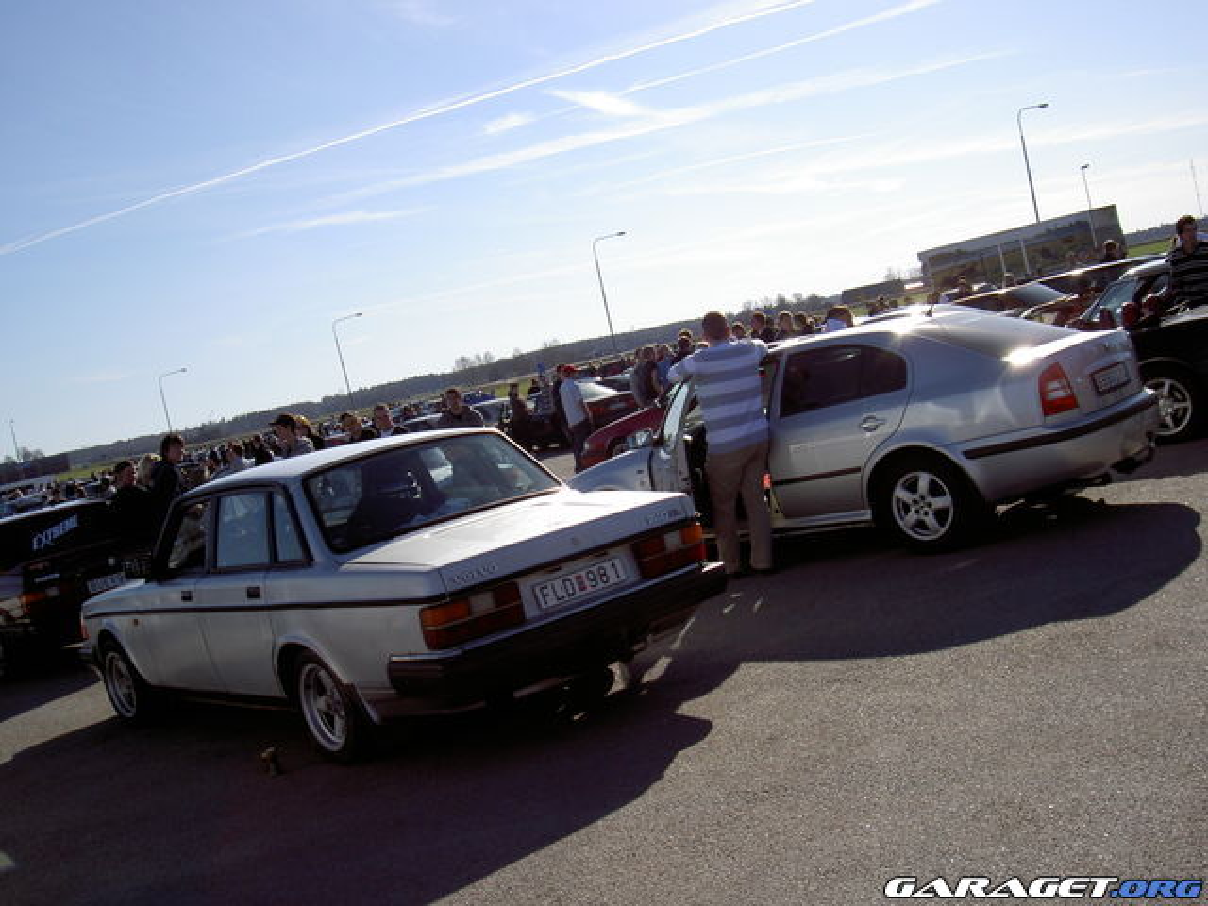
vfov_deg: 36.8
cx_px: 604
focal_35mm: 39
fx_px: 1361
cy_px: 453
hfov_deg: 47.9
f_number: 4.7
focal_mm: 8
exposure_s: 1/640
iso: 50
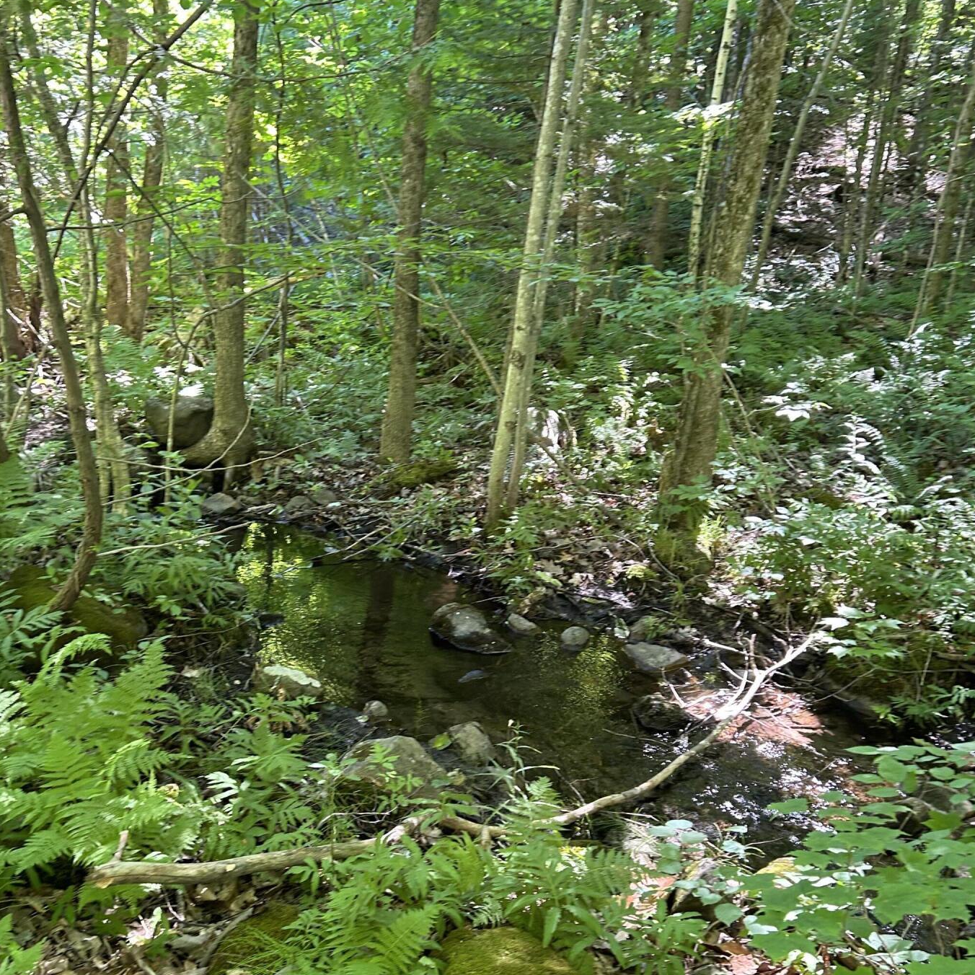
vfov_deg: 47.9
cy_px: 624
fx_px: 1083
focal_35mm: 34
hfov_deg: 48.4
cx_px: 447
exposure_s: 1/68
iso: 125
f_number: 1.5
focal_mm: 5.7
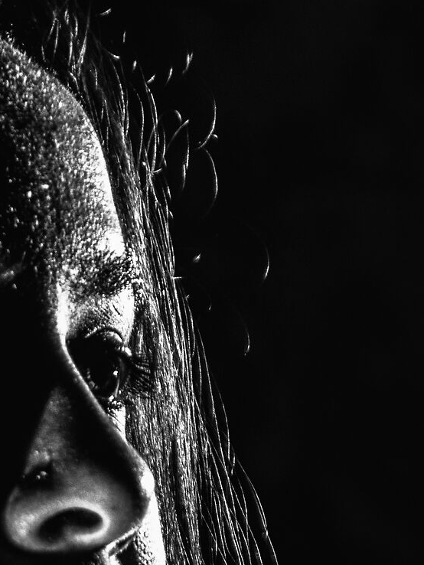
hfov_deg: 6.6
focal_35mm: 225
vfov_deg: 8.8
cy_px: 416
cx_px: 34
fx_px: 3672
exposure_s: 1/3
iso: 200
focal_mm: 48
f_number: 3.5
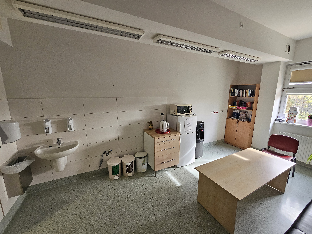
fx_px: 117
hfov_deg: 106.2
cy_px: 117
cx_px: 156
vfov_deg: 89.9
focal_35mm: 13
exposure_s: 1/60
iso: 250
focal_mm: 2.2
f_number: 2.2
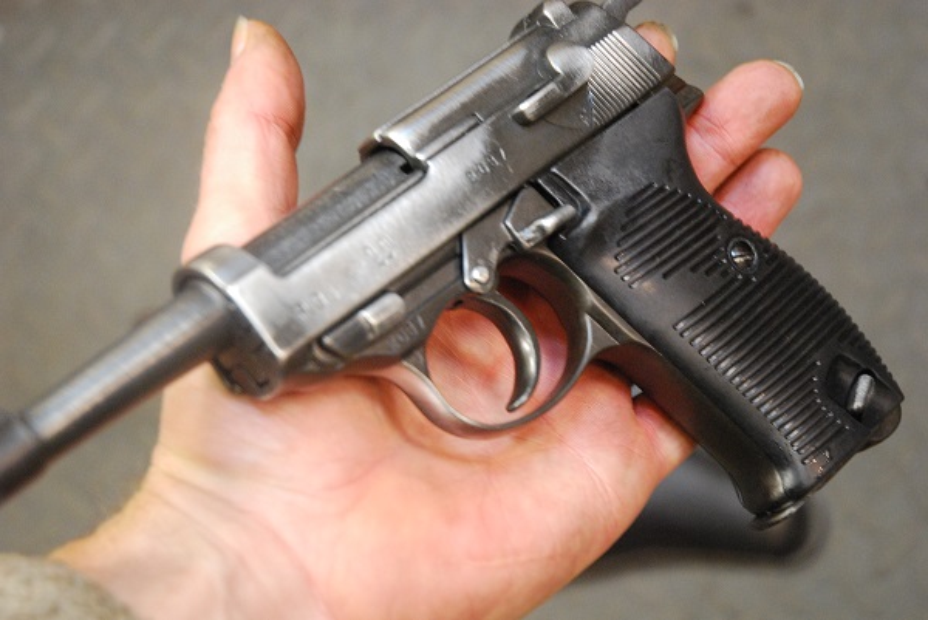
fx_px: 2012
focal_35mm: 78
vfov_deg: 17.5
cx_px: 464
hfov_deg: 26.0
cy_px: 310
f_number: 4.5
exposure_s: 1/25
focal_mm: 52
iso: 1600
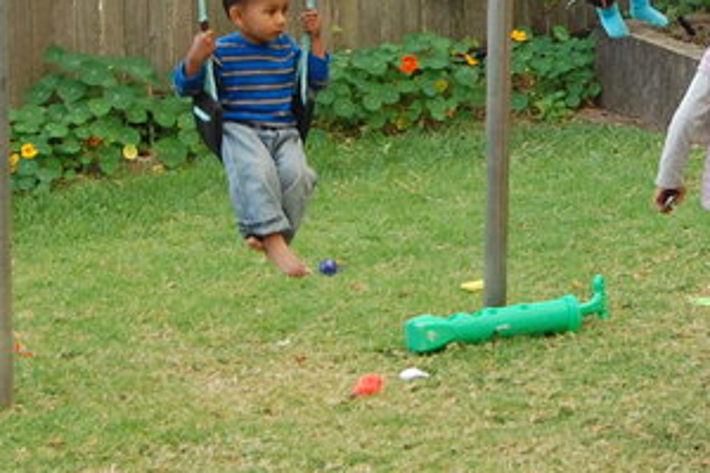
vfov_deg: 8.6
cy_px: 115
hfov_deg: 12.9
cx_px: 525
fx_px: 3130
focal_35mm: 159
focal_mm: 31
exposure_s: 1/125
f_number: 5.6
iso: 360
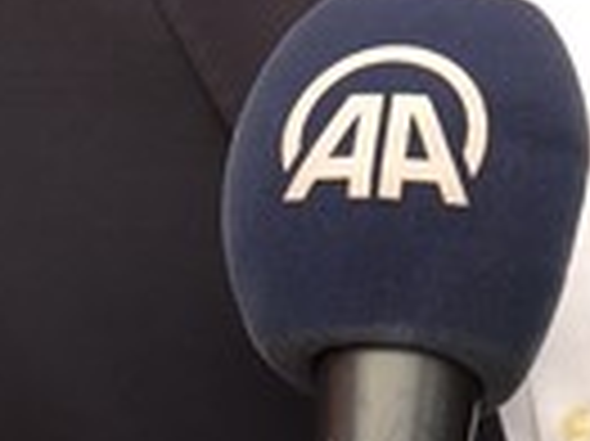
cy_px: -342
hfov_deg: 13.3
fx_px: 2520
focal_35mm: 148
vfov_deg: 9.5
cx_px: 468
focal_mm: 4.15
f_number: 2.2
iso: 32
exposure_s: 1/110
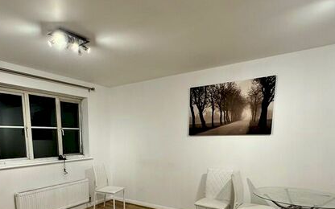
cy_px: 172
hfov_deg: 71.5
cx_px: 128
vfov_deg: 46.3
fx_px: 228
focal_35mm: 25
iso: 160
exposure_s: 1/100
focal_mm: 2.22
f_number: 2.2
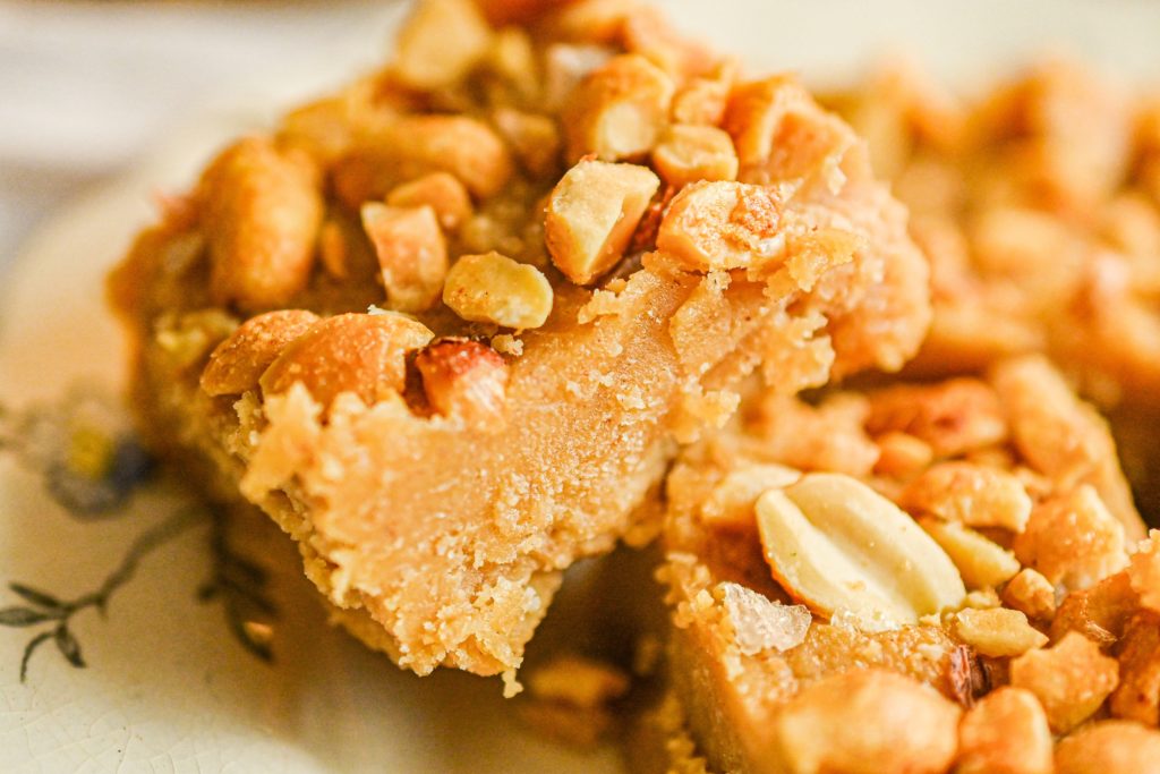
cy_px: 387
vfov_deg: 22.6
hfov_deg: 33.4
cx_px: 580
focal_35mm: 60
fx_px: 1933
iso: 1000
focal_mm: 40
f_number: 3.2
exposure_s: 1/125
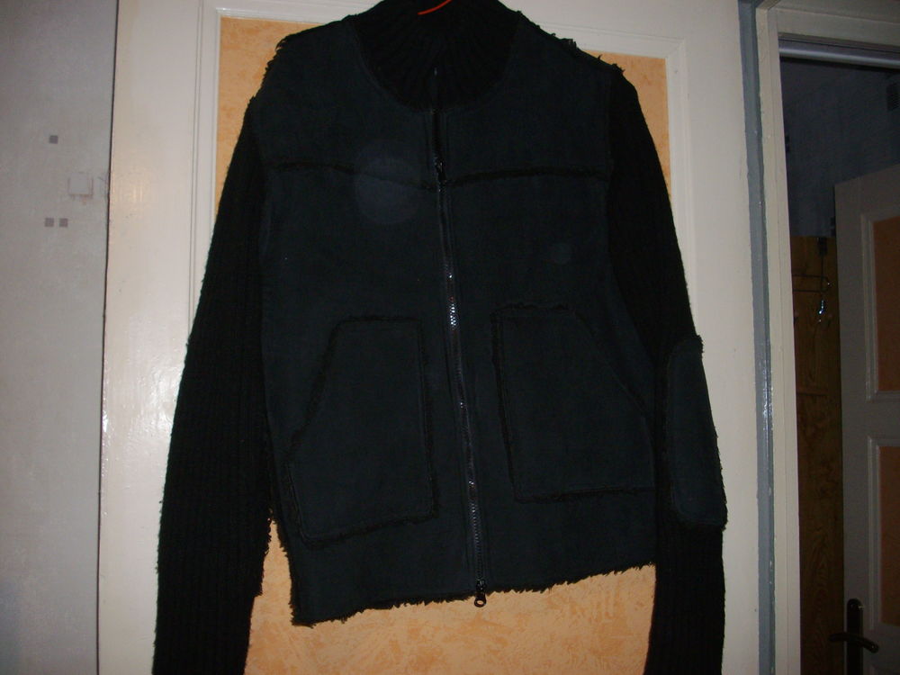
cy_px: 338
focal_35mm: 37
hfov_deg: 50.1
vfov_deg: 38.7
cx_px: 450
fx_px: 962
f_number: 2.8
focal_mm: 6.2
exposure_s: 1/50
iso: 160
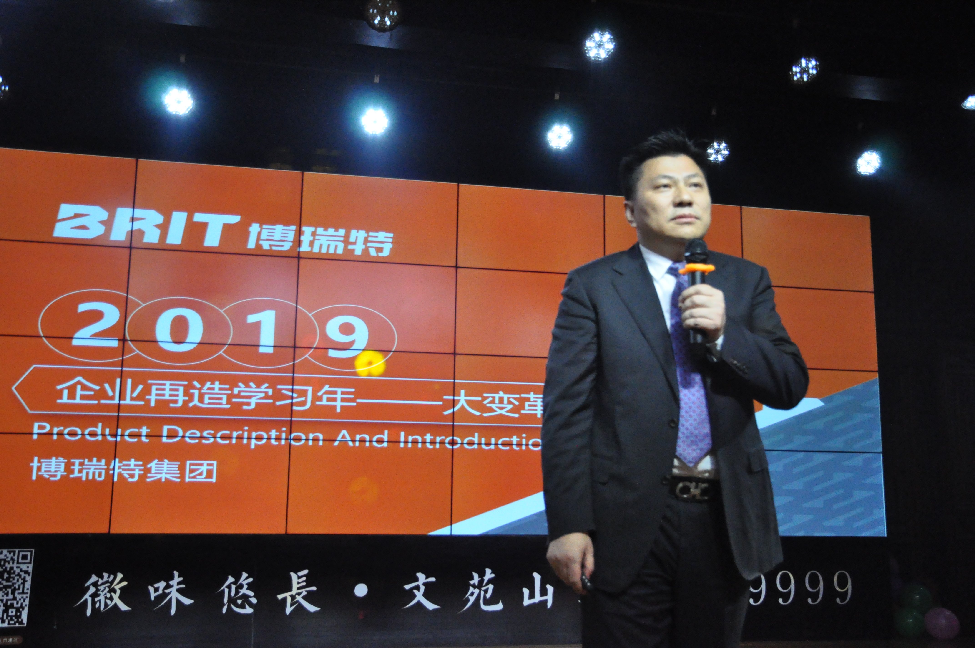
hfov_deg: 57.3
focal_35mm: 33
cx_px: 488
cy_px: 324
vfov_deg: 39.9
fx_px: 893
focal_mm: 22
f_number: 4
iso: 3200
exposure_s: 1/1000
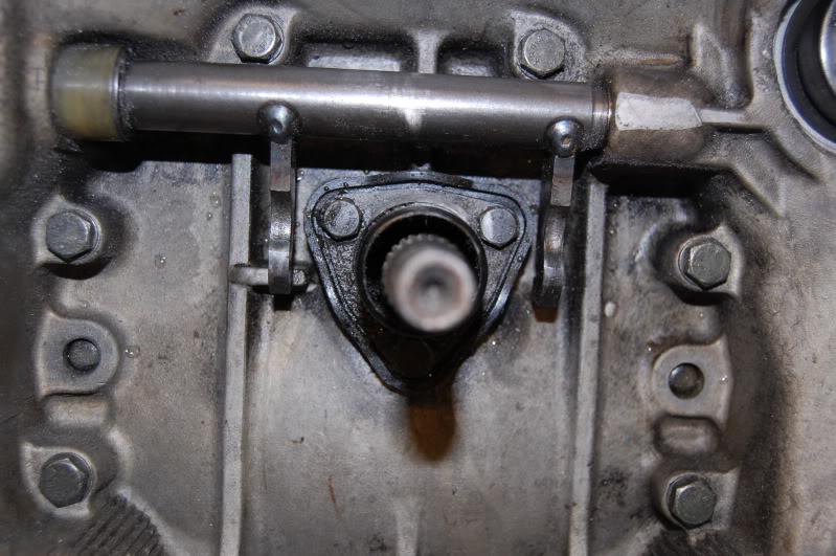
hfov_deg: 49.6
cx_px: 418
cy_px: 278
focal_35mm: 39
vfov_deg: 34.1
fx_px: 905
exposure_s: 1/60
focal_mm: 26
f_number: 4.2
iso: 400
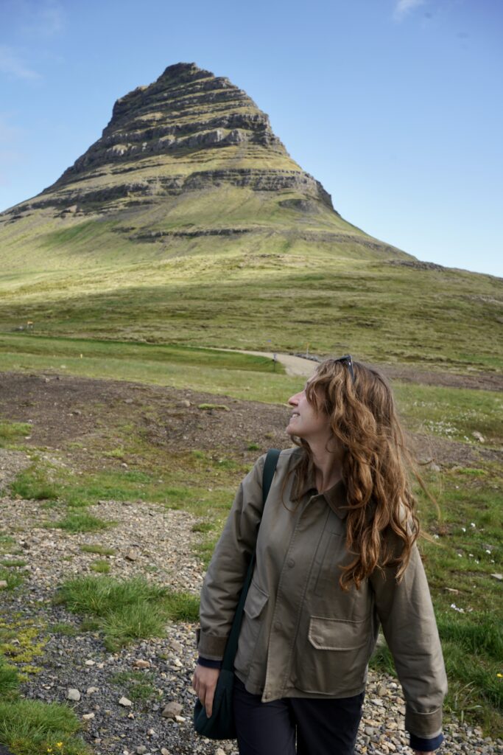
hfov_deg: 37.9
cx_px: 252
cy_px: 378
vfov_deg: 54.4
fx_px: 733
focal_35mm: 35
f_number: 9
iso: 100
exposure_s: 1/125
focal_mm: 35
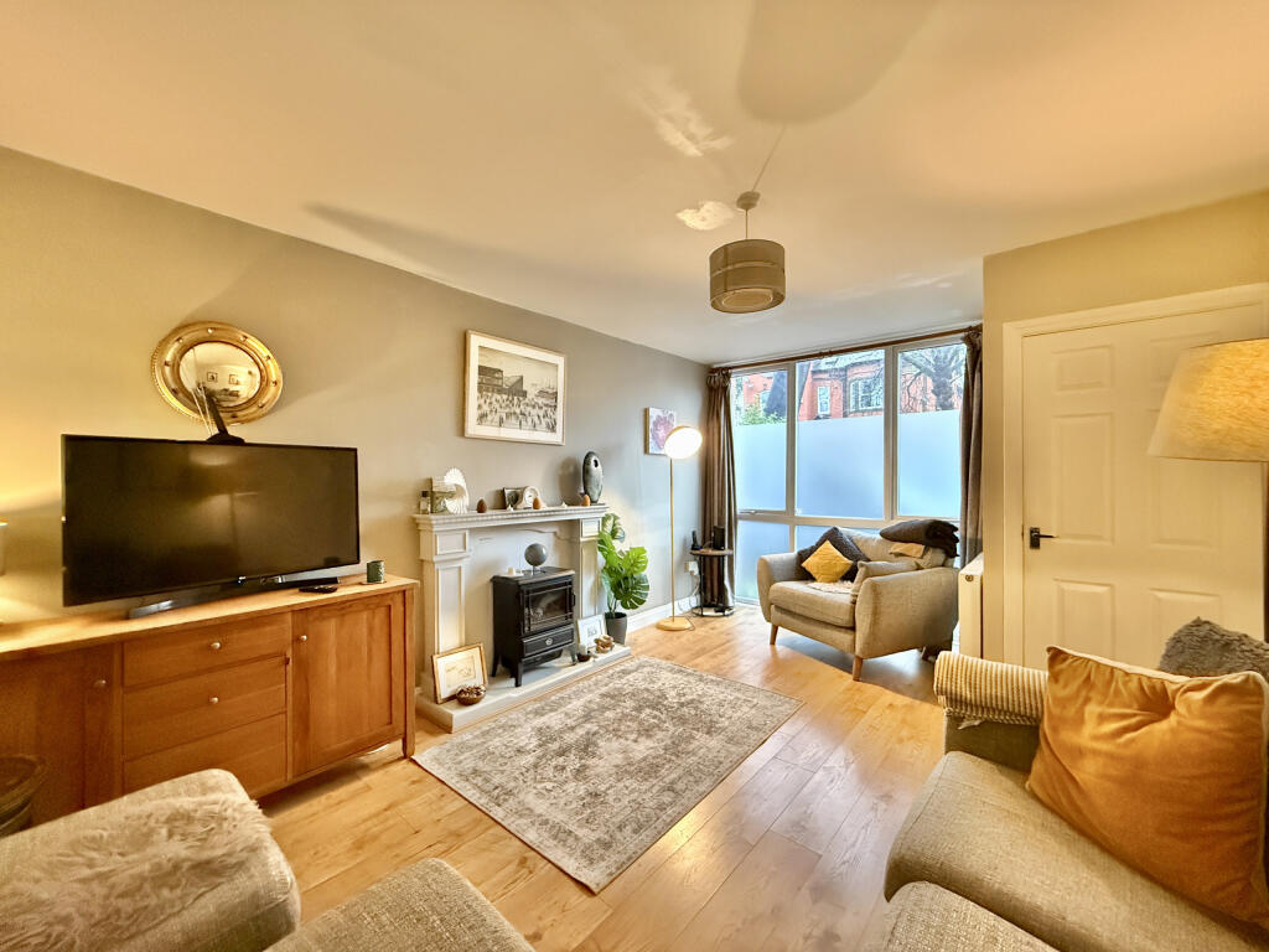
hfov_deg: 102.1
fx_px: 513
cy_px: 476
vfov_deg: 85.7
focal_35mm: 14
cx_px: 634
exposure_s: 1/50
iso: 1250
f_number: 2.2
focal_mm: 2.22
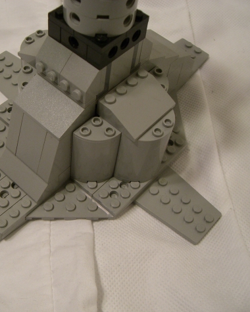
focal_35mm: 50
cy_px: 157
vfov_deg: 37.3
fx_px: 462
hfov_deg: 30.0
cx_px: 81
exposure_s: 1/25
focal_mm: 6.2
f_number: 2.7
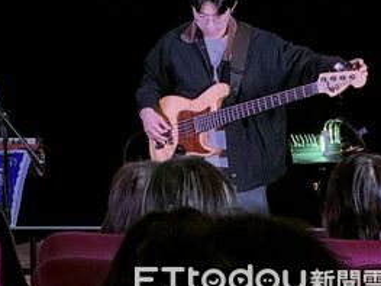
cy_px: -17
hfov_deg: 11.1
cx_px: -36
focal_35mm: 176
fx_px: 1936
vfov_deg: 8.4
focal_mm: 9
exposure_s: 1/41
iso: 640
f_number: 2.8
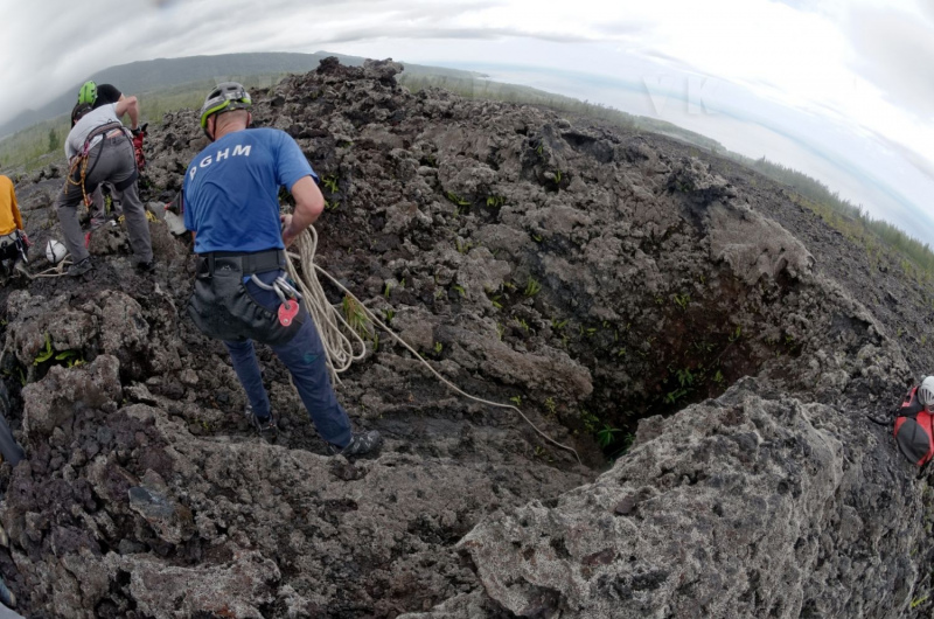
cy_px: 310
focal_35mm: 16
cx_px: 467
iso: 200
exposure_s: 1/125
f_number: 11
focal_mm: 10.5
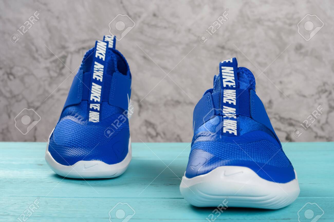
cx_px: 167
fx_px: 556
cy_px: 111
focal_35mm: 60
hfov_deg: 33.4
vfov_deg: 22.6
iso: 160
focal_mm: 60
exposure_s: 1/160
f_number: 16
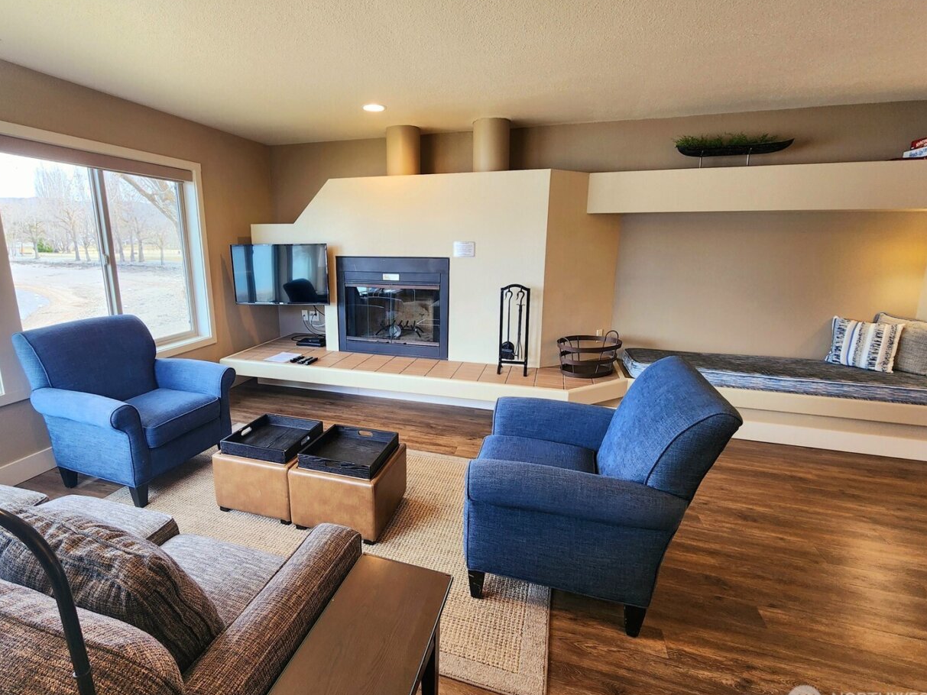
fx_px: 402
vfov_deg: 81.7
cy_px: 329
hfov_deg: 97.9
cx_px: 425
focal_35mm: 15
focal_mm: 2.2
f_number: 2.2
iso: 100
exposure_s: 1/60.2
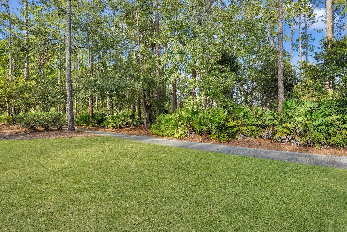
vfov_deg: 73.7
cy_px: 116
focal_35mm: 16
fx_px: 154
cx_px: 174
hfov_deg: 96.7
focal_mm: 16
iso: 500
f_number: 9
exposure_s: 1/100
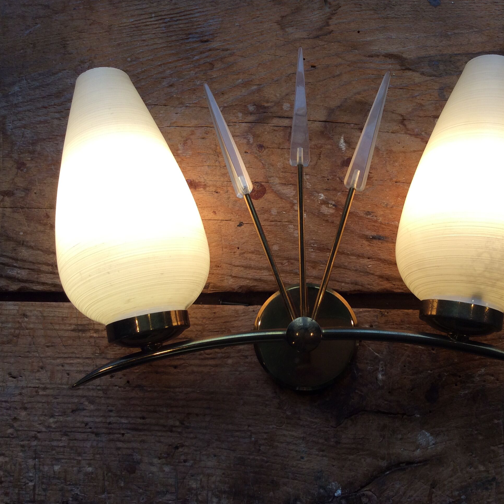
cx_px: 305
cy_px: 252
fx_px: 626
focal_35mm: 38
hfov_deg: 43.6
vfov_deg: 43.9
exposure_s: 1/197
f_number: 2.4
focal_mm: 3.3
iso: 32
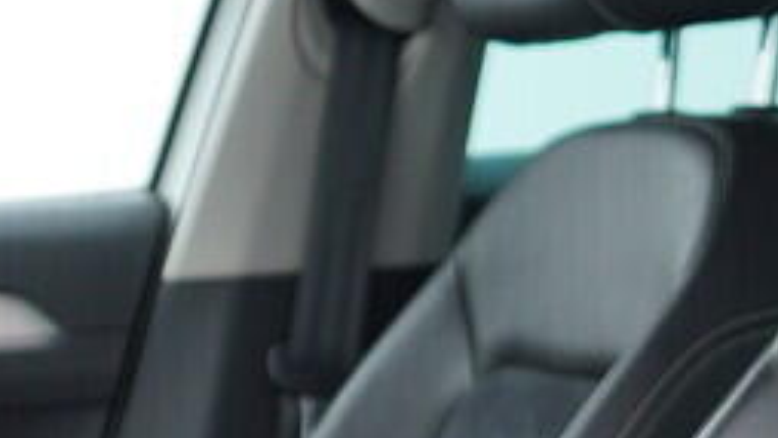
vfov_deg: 7.7
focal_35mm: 152
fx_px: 3136
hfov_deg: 14.0
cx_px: 74
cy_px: 881
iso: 160
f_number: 2.8
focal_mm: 24
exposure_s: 1/40
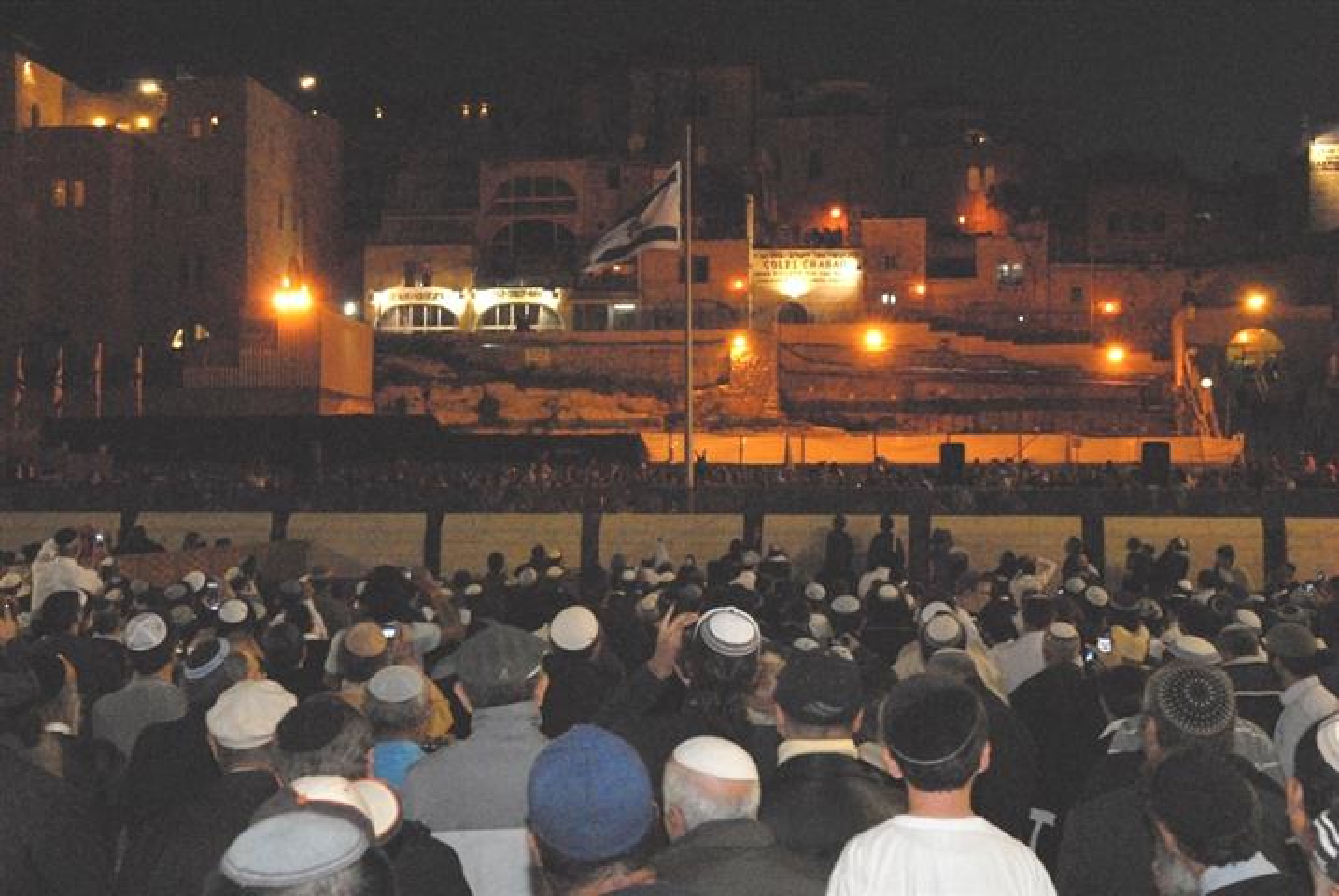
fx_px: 1899
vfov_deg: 26.6
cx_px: 670
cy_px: 448
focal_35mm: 51
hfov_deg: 38.8
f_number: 8
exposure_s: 1/60
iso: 1600
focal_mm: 34
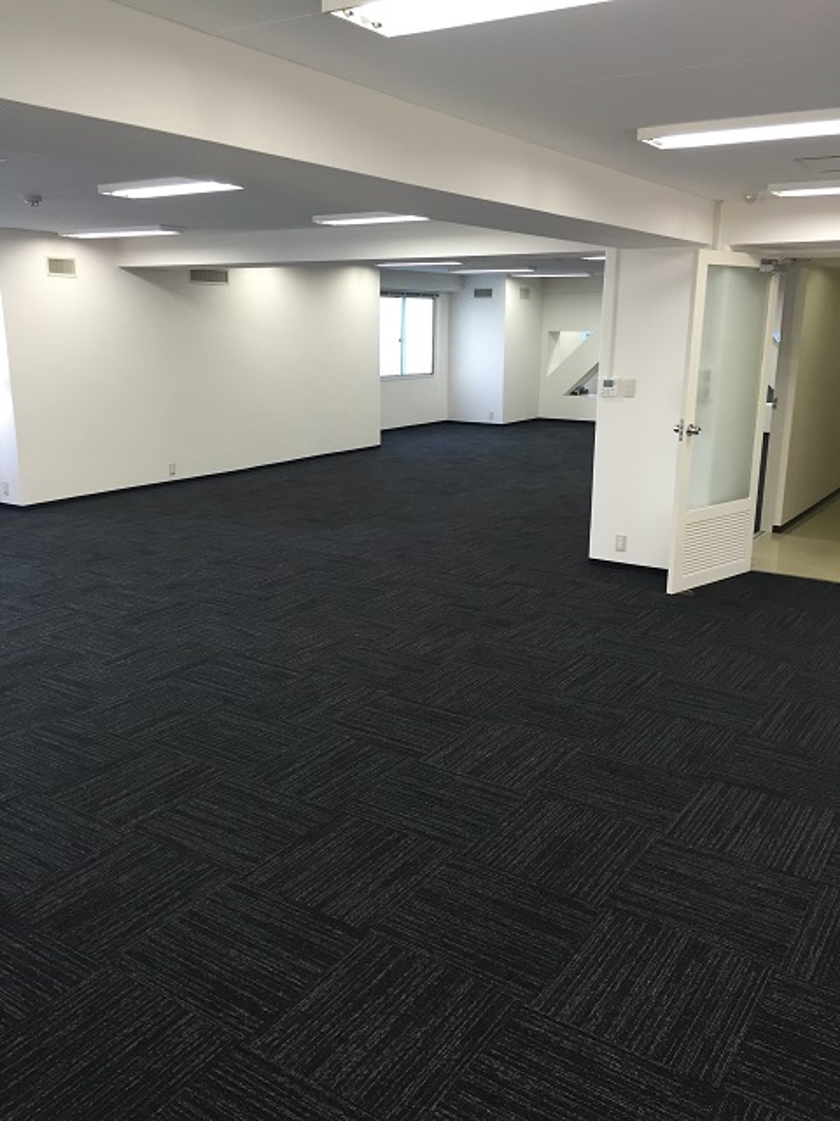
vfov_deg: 61.7
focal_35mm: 29
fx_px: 938
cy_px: 560
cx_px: 420
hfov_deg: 48.2
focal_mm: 4.15
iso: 32
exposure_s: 1/30
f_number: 2.2
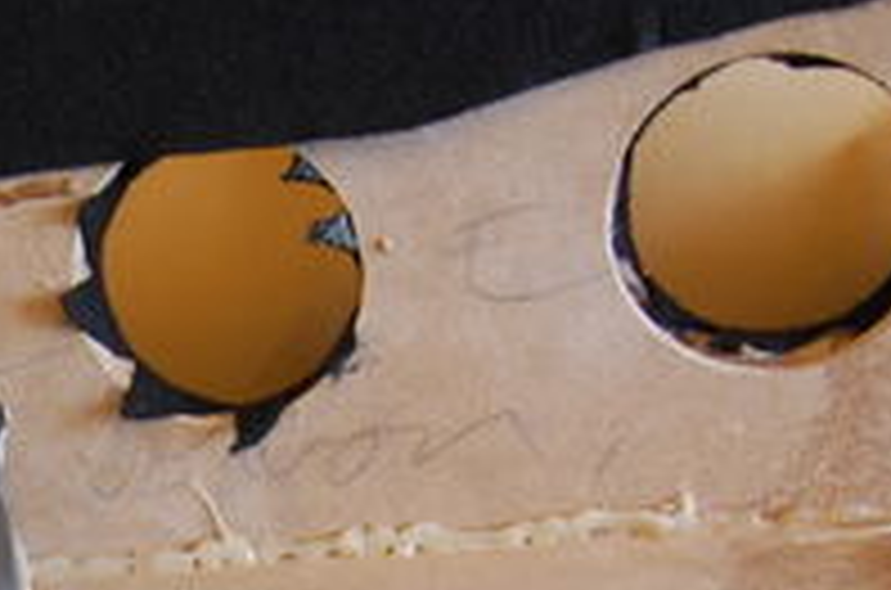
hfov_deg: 19.9
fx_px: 2395
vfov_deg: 13.3
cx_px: -153
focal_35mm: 97
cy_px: 865
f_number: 3.8
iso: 450
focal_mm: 20
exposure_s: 1/30
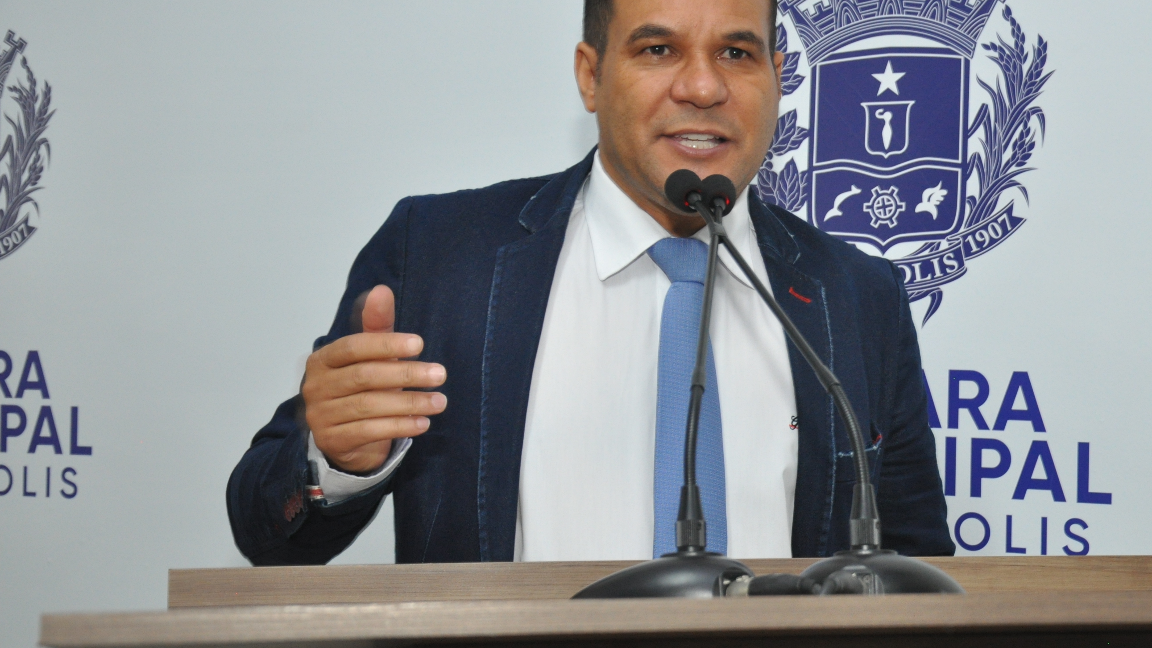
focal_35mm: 77
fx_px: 2352
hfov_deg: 27.5
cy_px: 317
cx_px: 696
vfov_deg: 15.7
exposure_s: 1/60
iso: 800
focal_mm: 40
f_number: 5.6
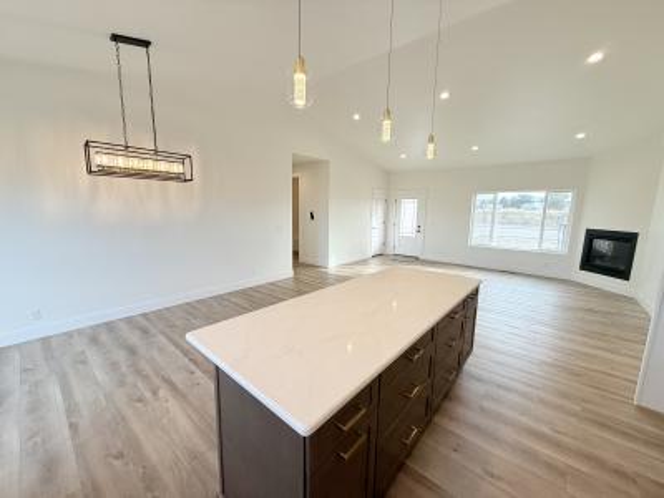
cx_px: 332
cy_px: 249
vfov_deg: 85.7
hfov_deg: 102.1
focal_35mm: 14
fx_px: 269
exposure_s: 1/156
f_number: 2.2
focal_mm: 2.22
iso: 64
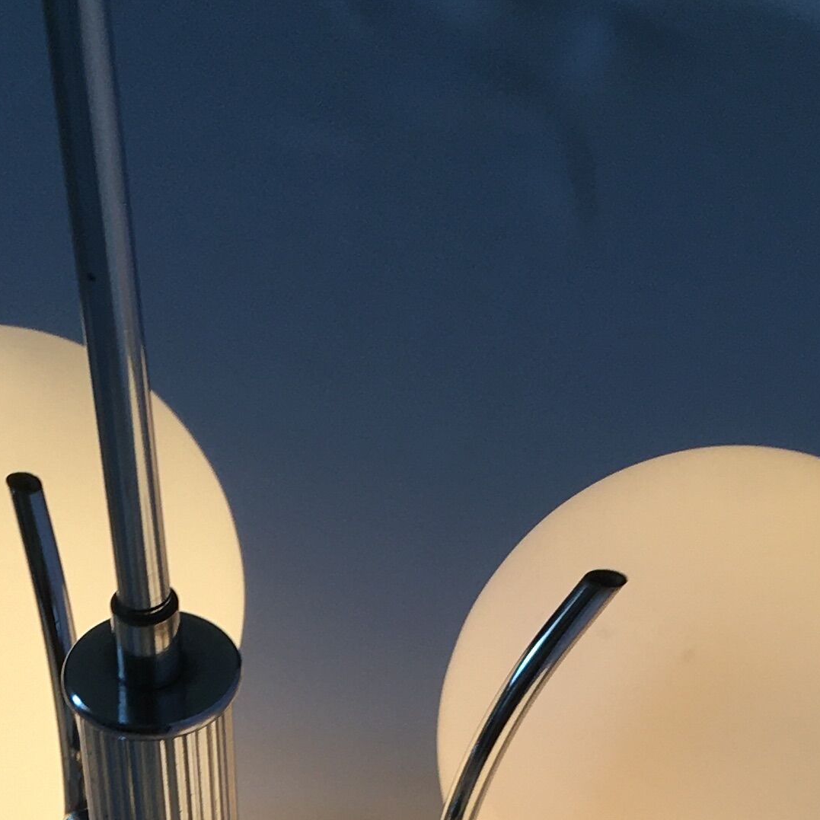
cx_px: 123
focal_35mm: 96
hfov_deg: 17.9
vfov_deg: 16.5
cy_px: 1228
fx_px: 2573
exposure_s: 1/114
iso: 25
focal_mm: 4.15
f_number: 2.2
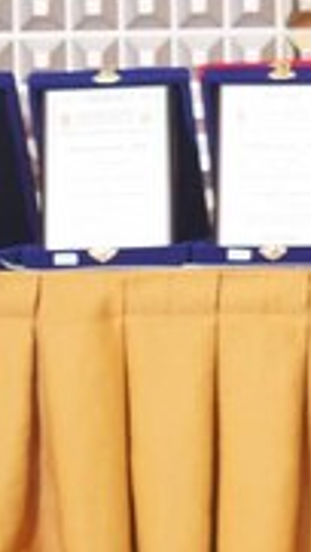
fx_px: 8067
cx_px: 1008
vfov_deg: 3.9
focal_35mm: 551
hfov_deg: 2.2
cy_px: 49
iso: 500
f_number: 4
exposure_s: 1/250
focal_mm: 96
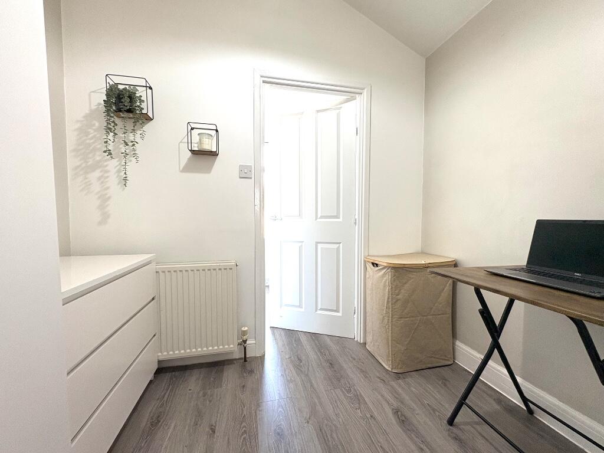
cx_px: 302
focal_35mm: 14
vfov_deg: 85.7
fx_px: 244
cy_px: 226
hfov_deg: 102.1
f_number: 2.2
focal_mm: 2.22
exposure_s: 1/60
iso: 250
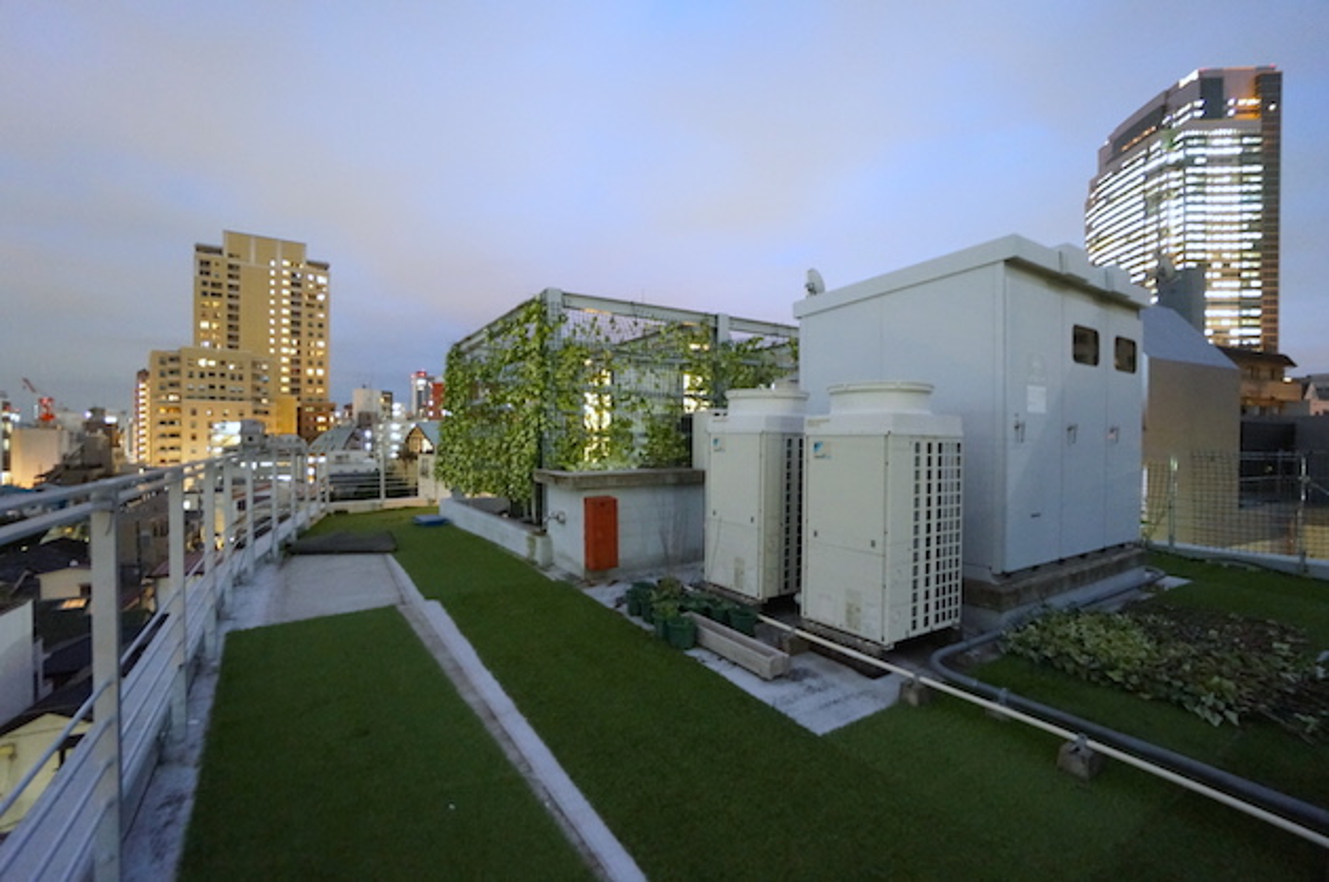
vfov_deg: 77.1
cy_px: 441
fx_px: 553
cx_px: 664
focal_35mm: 15
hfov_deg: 100.5
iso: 3200
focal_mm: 10
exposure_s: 1/3
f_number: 4
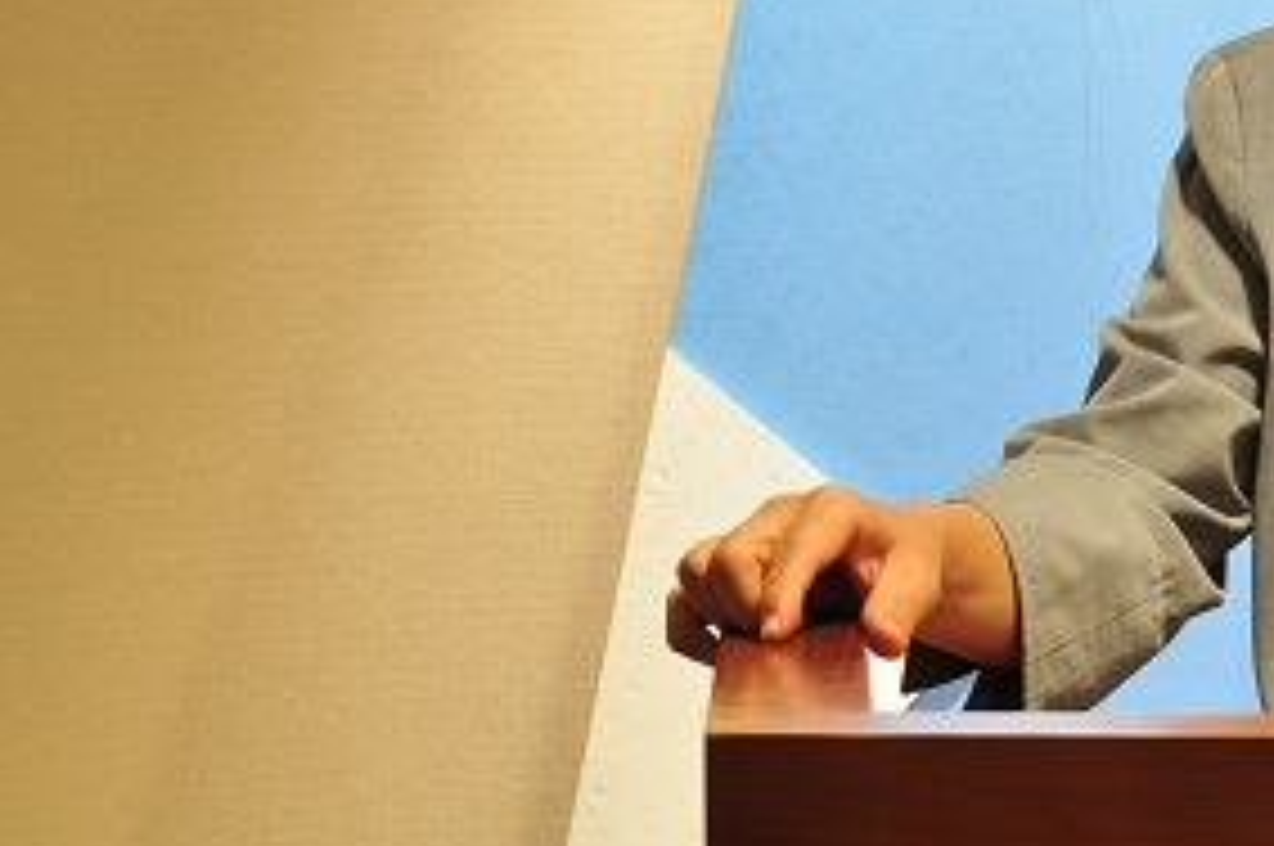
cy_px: 40
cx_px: 1445
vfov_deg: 8.7
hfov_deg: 12.8
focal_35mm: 157
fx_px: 5550
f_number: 8
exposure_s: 1/2.5
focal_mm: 46
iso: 200
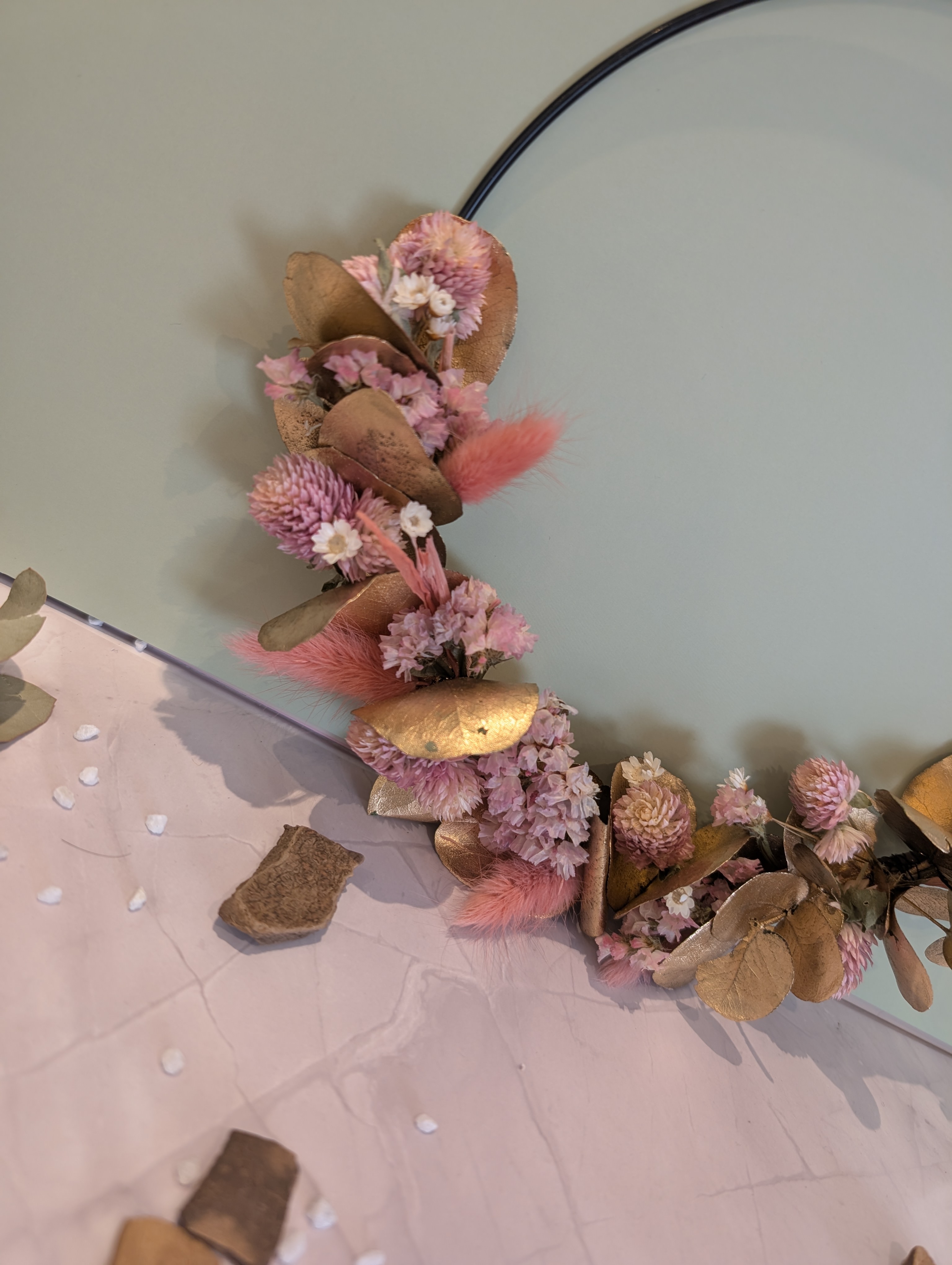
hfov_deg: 56.9
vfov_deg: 71.5
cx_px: 476
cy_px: 632
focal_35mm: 24
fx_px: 878
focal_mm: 6.9
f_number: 1.68
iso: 69
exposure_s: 1/35.9
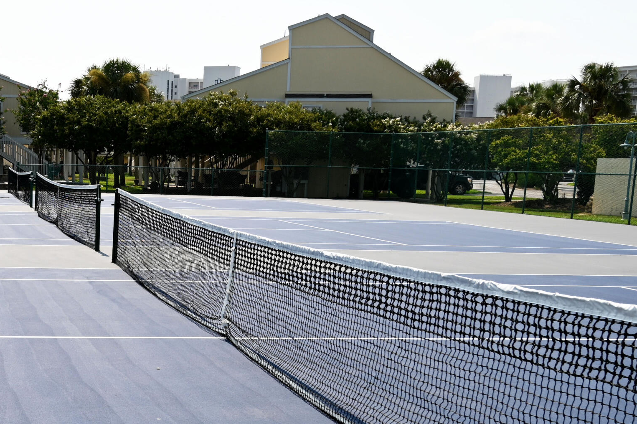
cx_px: 84
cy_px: 336
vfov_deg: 22.7
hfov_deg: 32.5
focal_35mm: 59
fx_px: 1043
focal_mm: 20
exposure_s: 1/500
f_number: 8
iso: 100
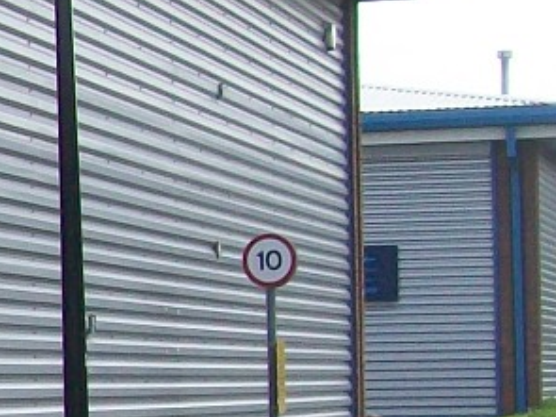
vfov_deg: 7.0
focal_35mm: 212
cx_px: -816
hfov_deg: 8.5
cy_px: 236
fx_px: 3404
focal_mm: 6
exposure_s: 1/250
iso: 64
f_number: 4.8
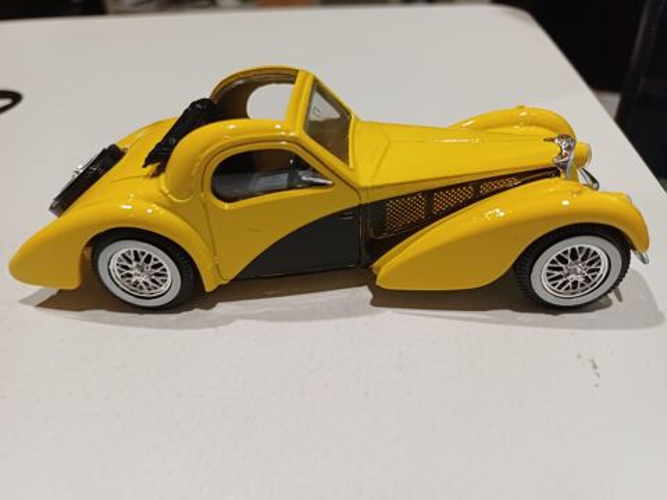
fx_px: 482
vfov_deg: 54.9
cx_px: 334
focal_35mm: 25
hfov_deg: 69.4
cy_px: 250
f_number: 1.8
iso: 250
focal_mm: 4.65
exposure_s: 1/33.3
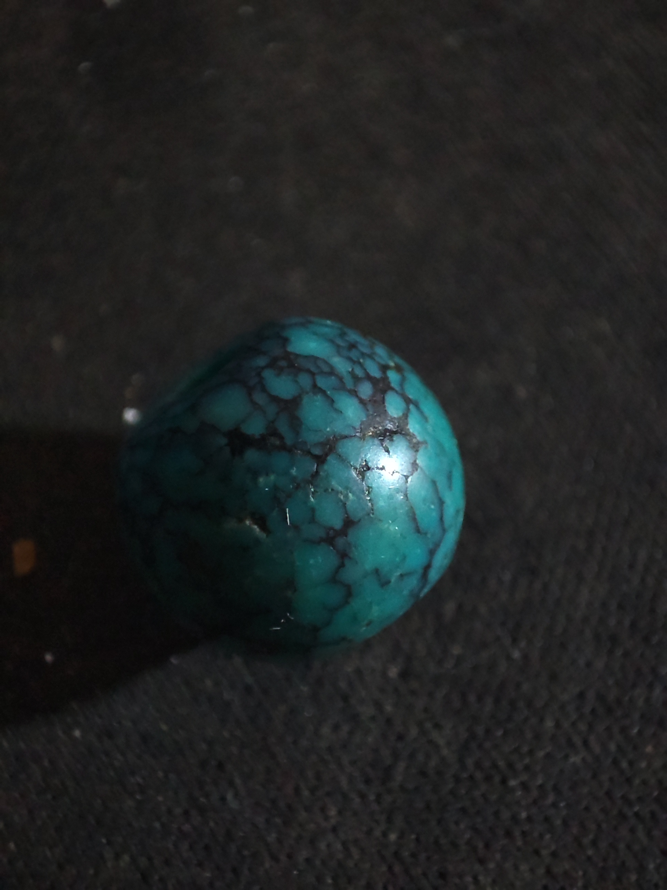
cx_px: 334
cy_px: 445
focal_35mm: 49
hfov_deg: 29.7
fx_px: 1259
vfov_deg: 38.9
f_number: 2.4
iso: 1218
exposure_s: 1/20
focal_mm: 4.1
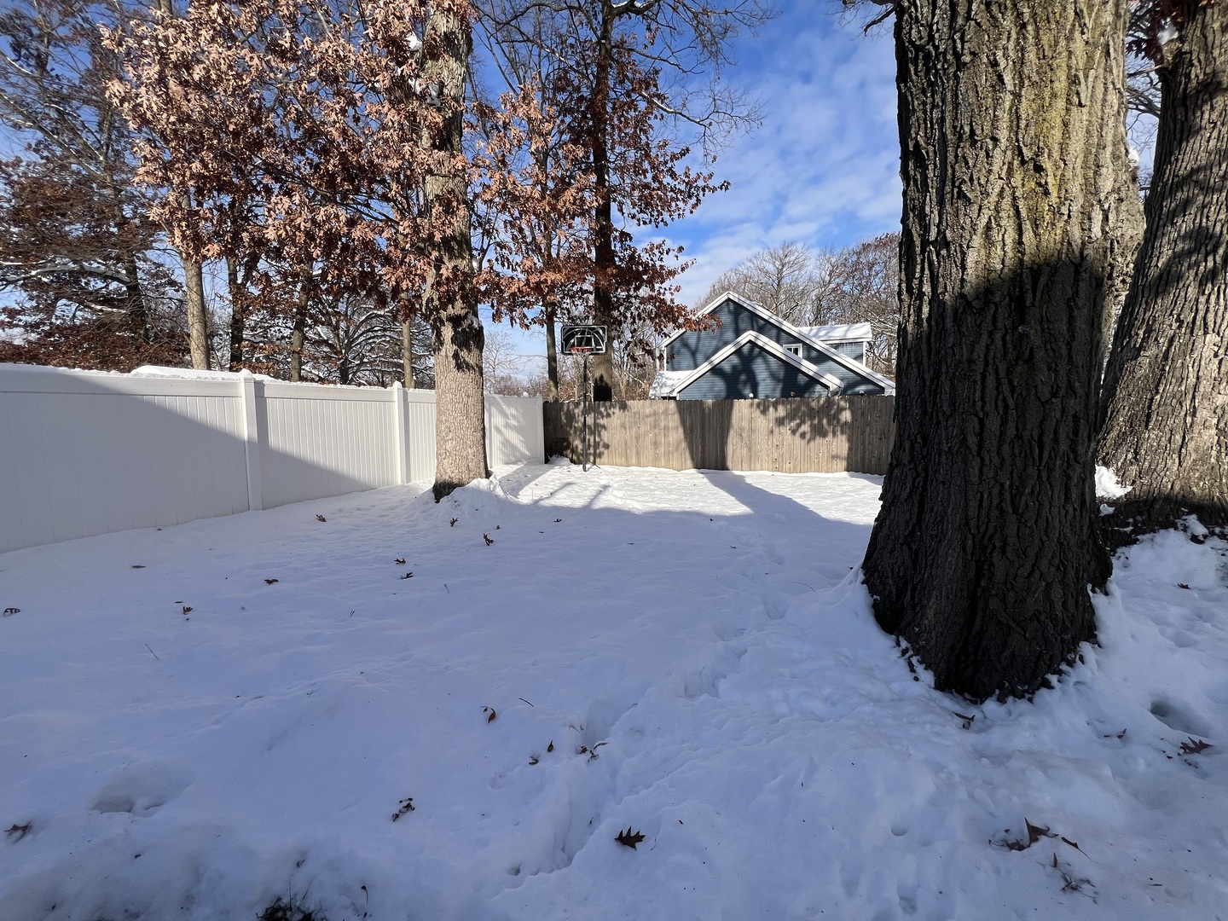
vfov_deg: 89.9
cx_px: 614
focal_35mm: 13
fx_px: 461
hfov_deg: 106.2
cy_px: 460
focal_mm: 1.57
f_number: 1.8
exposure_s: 1/2273
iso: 32
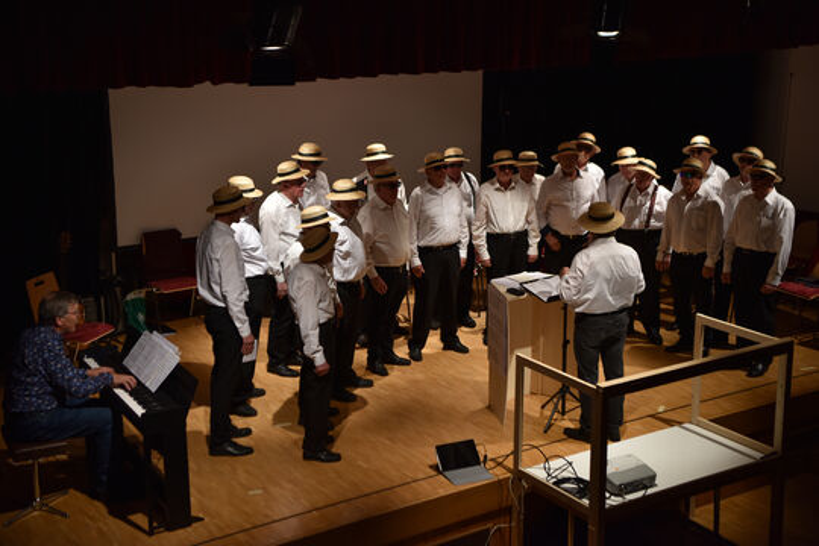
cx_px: 410
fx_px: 1183
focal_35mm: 52
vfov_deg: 26.0
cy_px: 273
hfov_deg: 38.2
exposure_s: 1/250
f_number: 3.5
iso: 640
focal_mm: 52
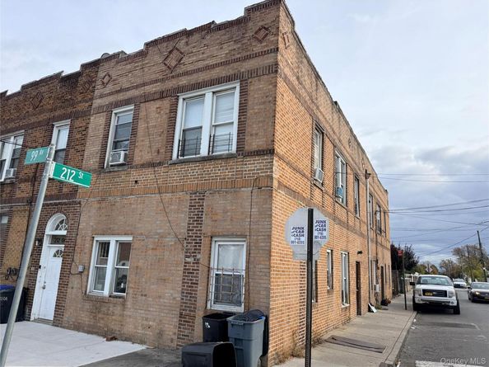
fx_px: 339
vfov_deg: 56.8
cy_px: 184
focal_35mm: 24
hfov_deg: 71.6
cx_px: 244
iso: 80
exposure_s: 1/2611
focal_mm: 6.76
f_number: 1.78
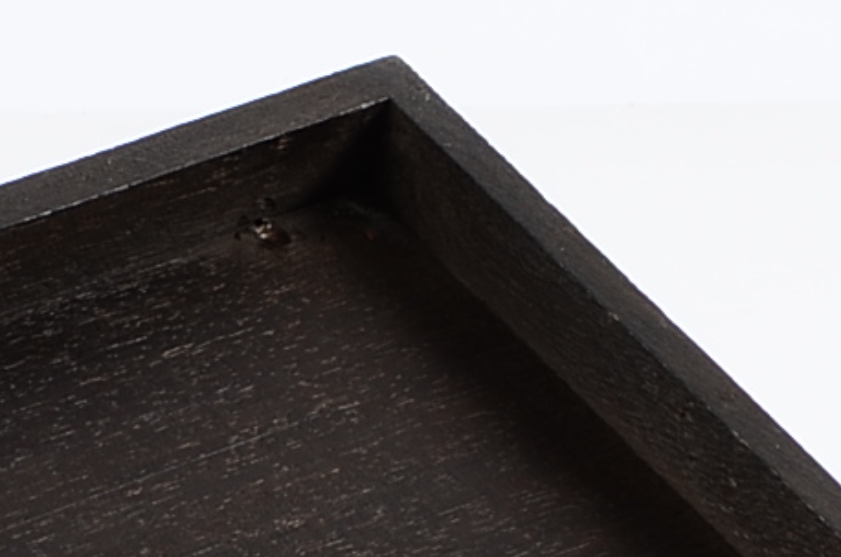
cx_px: 516
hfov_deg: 7.3
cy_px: 1178
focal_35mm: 283
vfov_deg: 4.7
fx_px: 6588
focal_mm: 35
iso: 100
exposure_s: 1/160
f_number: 13
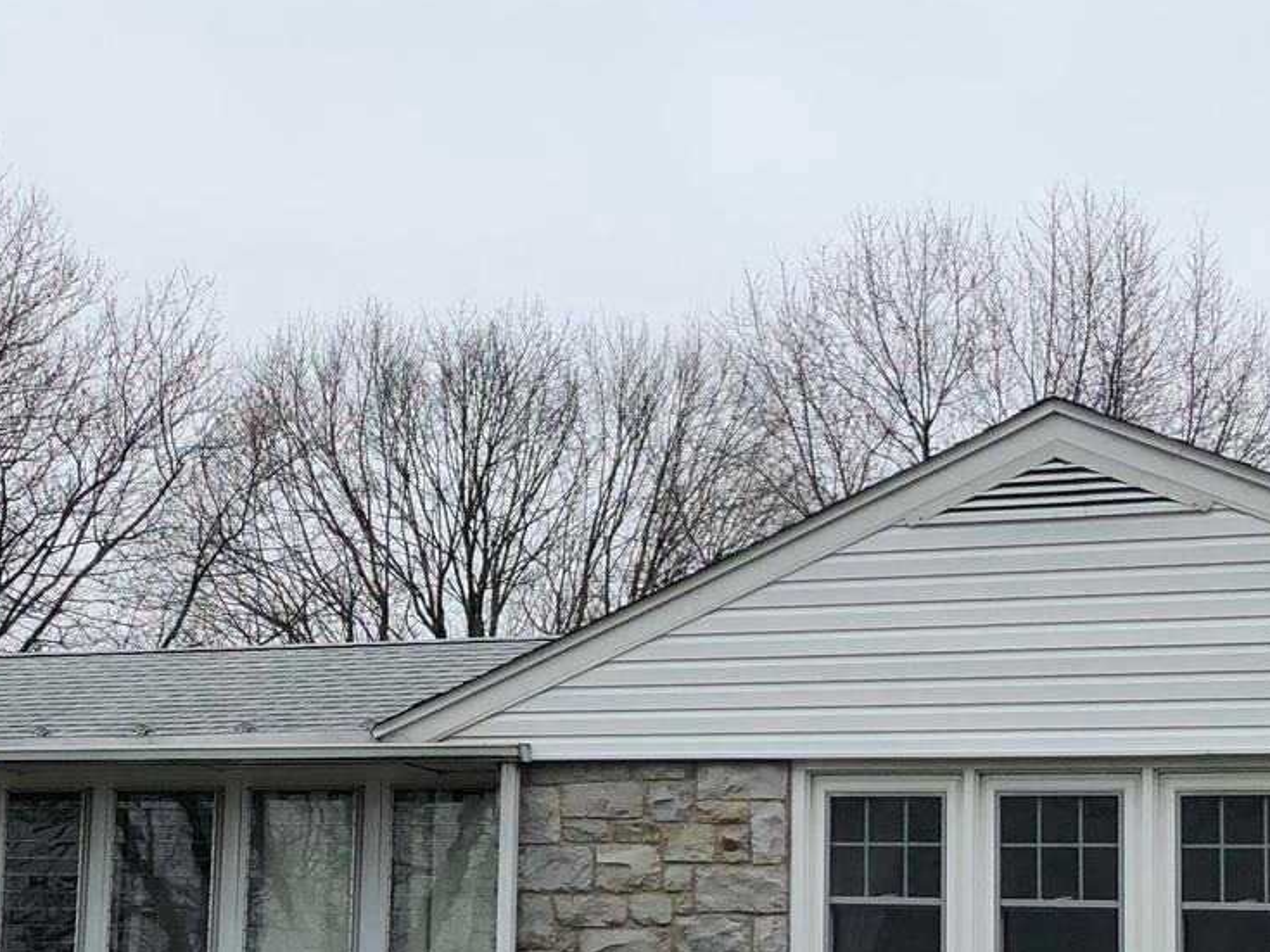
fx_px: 2861
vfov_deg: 18.8
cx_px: 339
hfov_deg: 24.8
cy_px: 684
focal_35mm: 78
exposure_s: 1/558
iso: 20
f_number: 1.8
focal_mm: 4
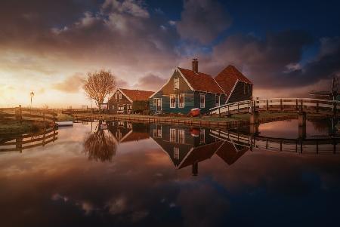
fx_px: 199
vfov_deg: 59.6
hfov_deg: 81.1
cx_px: 170
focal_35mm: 21
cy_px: 114
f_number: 4.8
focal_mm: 21
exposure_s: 20
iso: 200
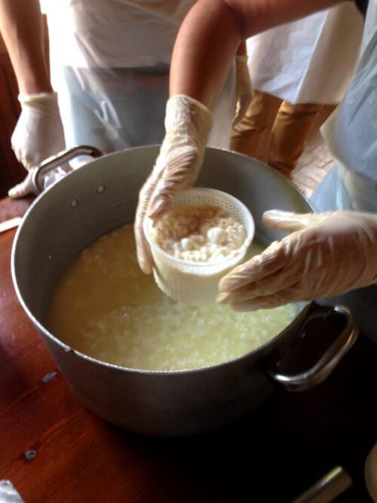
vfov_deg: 55.4
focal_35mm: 33
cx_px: 188
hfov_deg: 42.9
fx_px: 479
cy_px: 252
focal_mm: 4.12
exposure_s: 1/20
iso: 64
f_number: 2.4
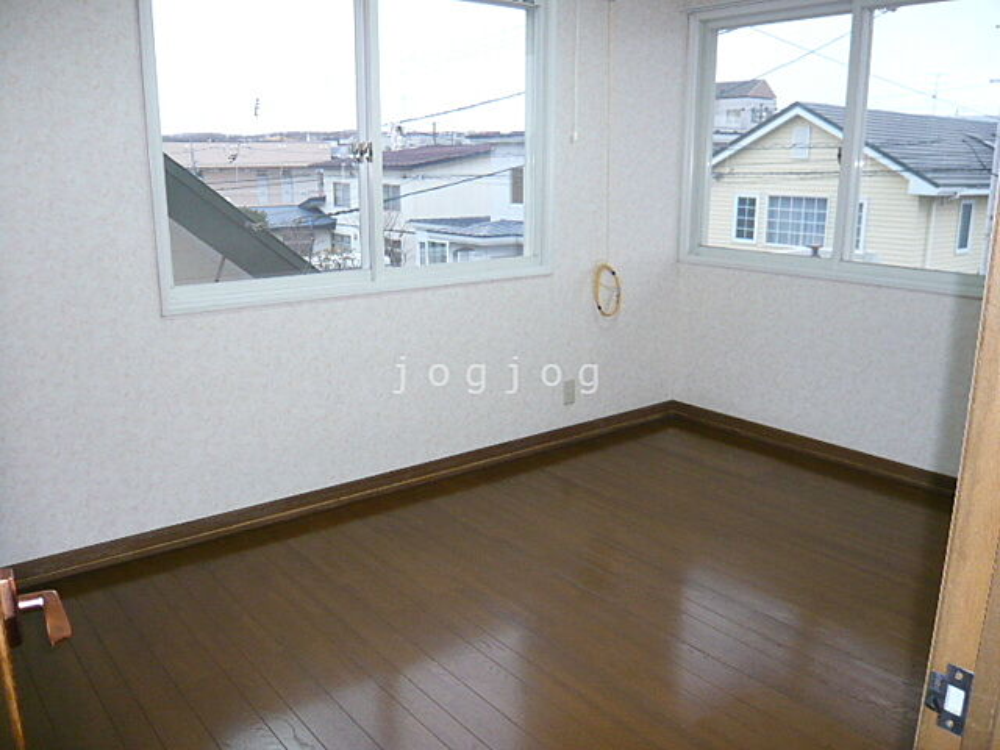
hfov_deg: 63.4
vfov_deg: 49.7
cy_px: 375
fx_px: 809
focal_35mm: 28
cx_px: 500
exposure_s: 1/30
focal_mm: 4.6
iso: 250
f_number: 2.8
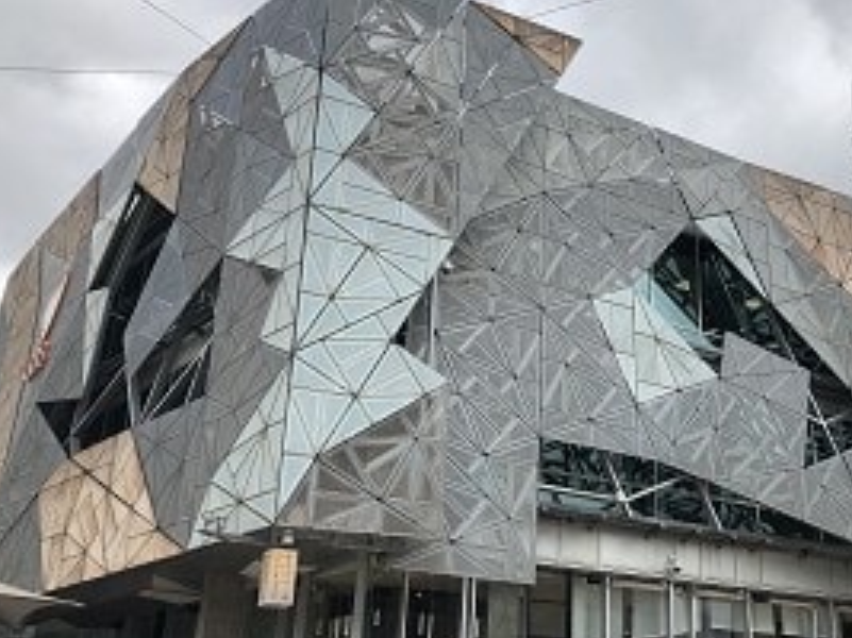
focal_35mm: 43
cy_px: 327
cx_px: 603
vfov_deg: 33.6
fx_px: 1058
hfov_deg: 42.9
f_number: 1.8
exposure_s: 1/1869
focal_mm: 3.99
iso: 20
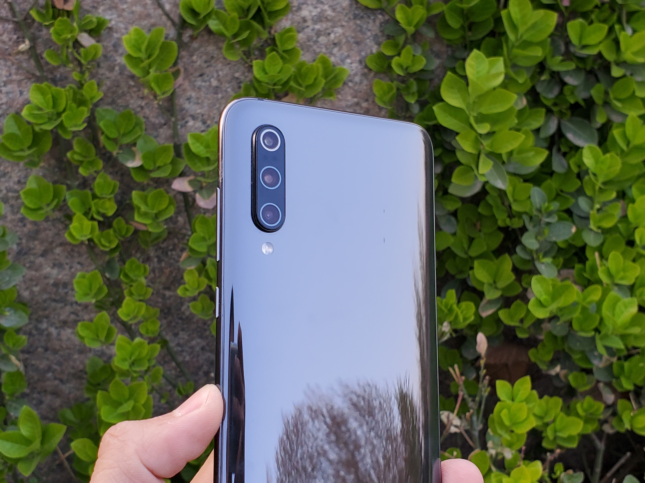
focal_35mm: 26
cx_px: 322
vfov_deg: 53.1
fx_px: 484
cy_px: 242
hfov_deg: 67.3
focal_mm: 4.3
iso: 80
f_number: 2.4
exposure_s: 1/100
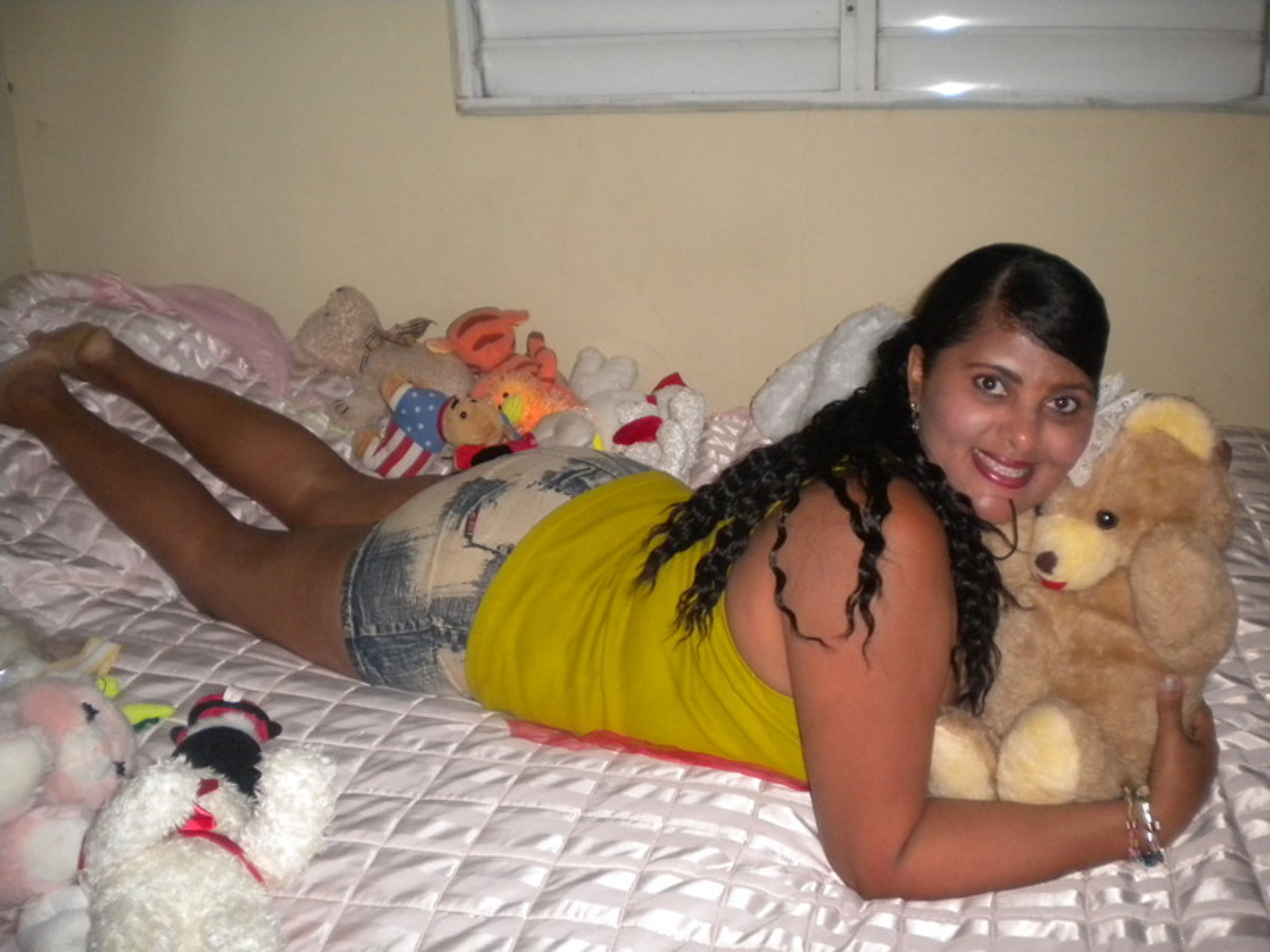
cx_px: 635
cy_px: 476
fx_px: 1284
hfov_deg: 52.6
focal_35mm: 35
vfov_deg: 40.7
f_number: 3.1
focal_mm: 6.3
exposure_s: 1/30
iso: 400
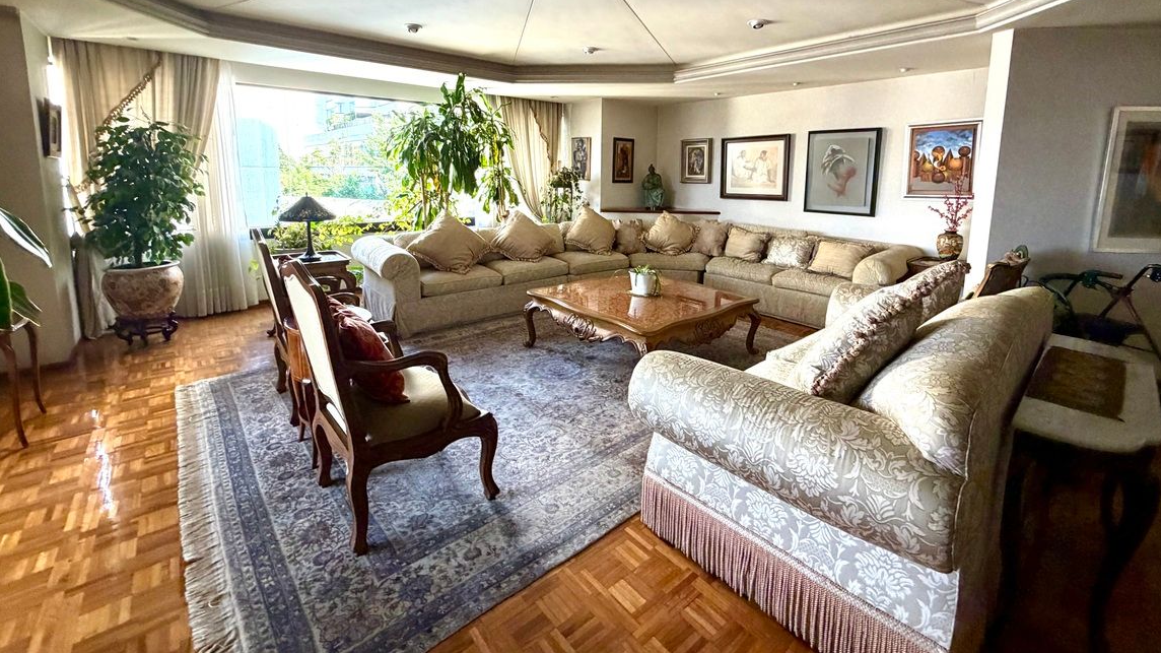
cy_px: 234
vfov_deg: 65.8
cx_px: 607
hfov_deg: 99.3
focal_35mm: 16
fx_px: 492
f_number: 2.2
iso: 320
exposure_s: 1/65
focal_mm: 2.22
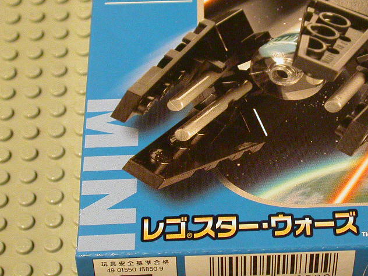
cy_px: 108
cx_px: 261
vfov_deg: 14.5
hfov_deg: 19.2
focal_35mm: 102
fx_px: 1084
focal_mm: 13.1
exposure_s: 1/30.3
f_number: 3.1
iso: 400
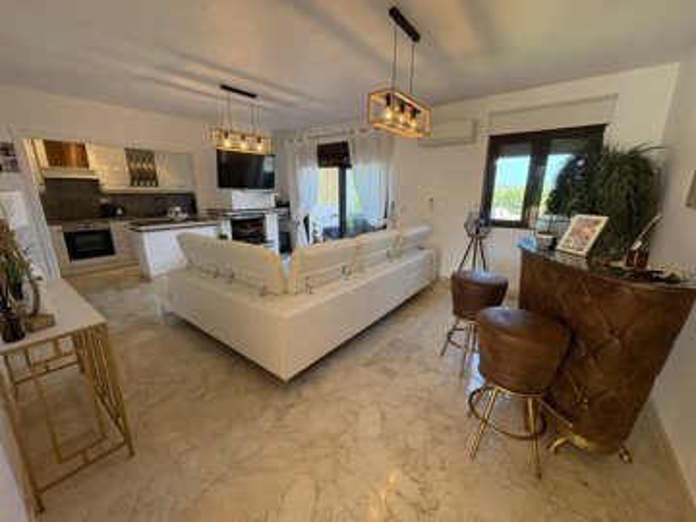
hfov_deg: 102.1
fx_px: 281
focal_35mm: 14
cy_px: 261
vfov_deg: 85.7
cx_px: 348
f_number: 2.2
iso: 100
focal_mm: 2.22
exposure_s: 1/100
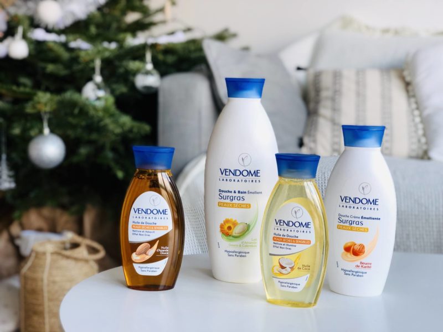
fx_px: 665
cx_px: 222
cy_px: 166
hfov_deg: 36.8
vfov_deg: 28.0
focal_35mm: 52
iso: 40
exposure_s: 1/60
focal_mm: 6
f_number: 2.4
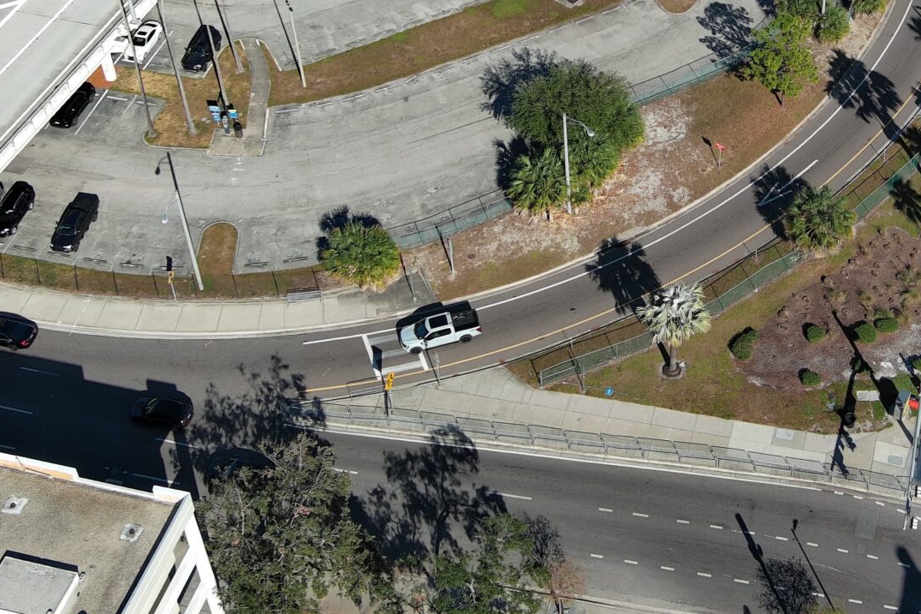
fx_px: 1765
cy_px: 13
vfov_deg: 19.2
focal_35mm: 69
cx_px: 696
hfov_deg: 28.8
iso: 101
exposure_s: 1/1462
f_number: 2.8
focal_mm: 10.57
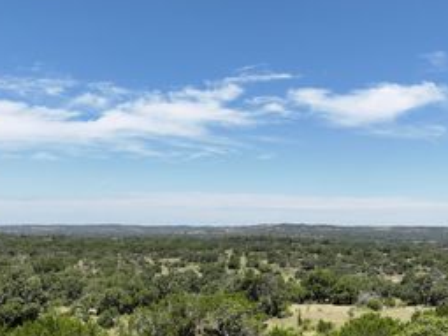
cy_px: 282
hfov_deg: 40.4
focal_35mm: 47
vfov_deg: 29.9
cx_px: 218
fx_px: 608
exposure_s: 1/60
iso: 100
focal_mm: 12.29
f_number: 3.5
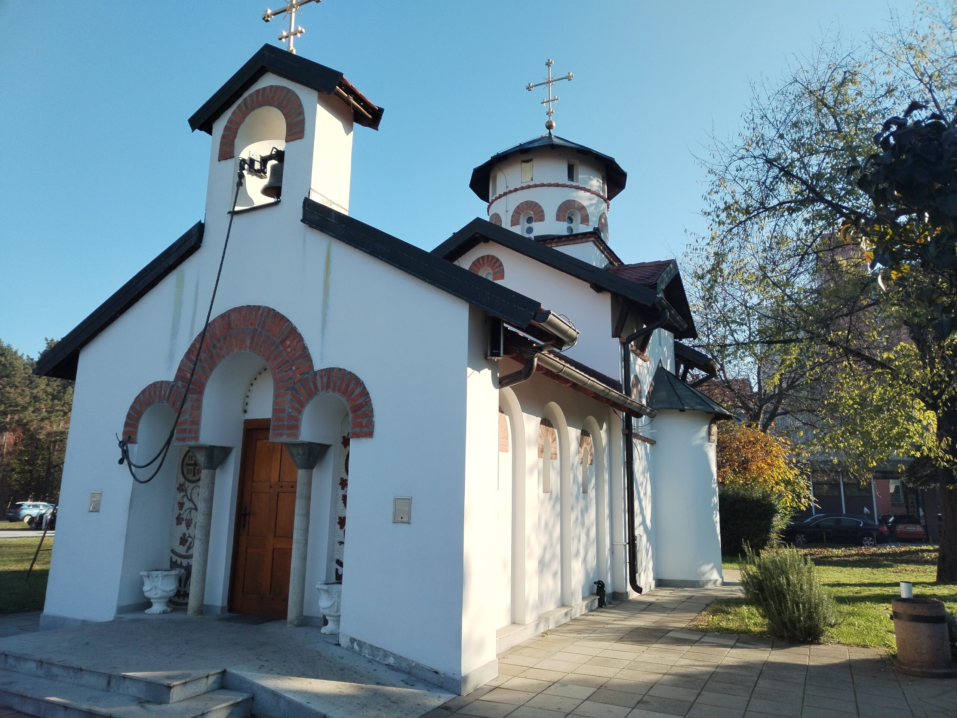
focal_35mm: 26
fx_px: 719
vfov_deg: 53.1
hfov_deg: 67.3
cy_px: 359
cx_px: 478
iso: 100
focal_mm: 4.75
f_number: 1.8
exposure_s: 1/1098
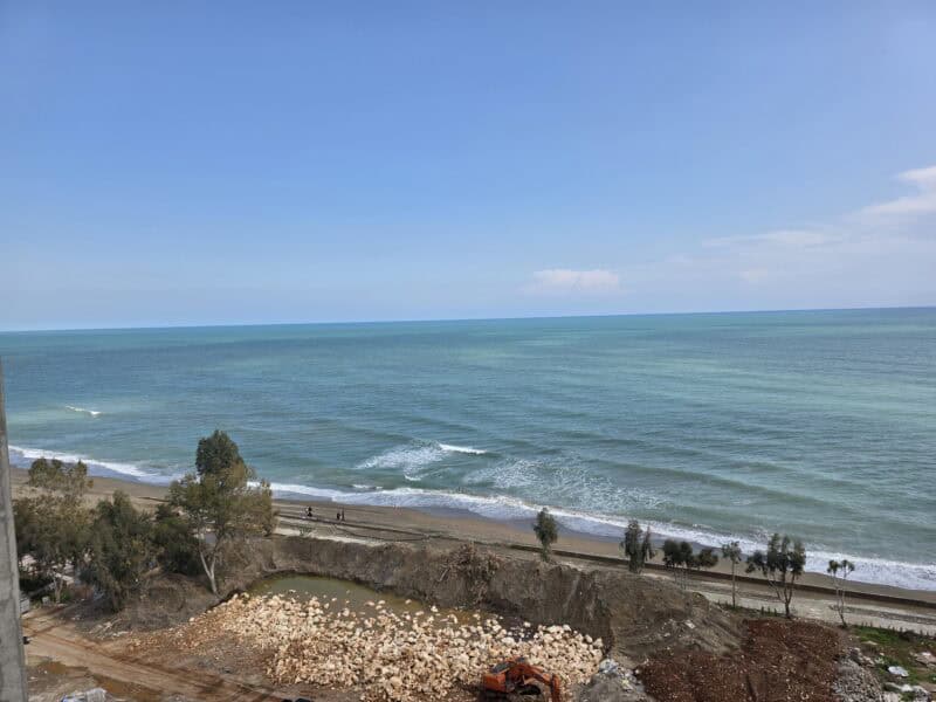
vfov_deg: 58.9
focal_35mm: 23
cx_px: 468
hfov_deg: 73.9
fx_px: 622
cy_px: 351
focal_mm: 6.3
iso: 80
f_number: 1.7
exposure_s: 1/7333
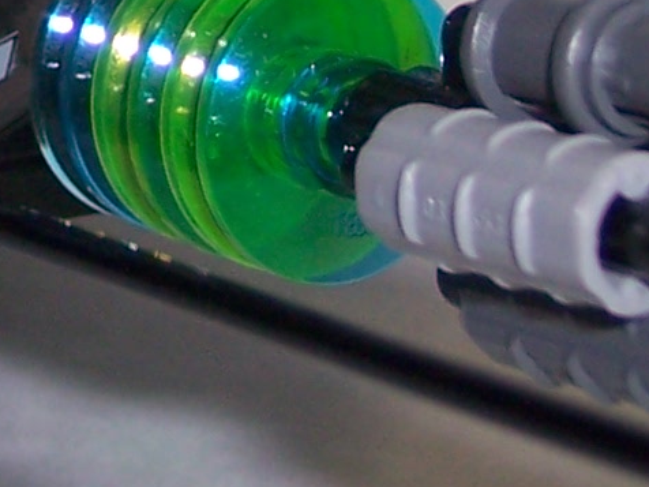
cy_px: -532
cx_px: -419
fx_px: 4387
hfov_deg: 8.2
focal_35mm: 234
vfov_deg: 6.2
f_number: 2.8
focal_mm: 8
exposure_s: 1/60
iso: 100
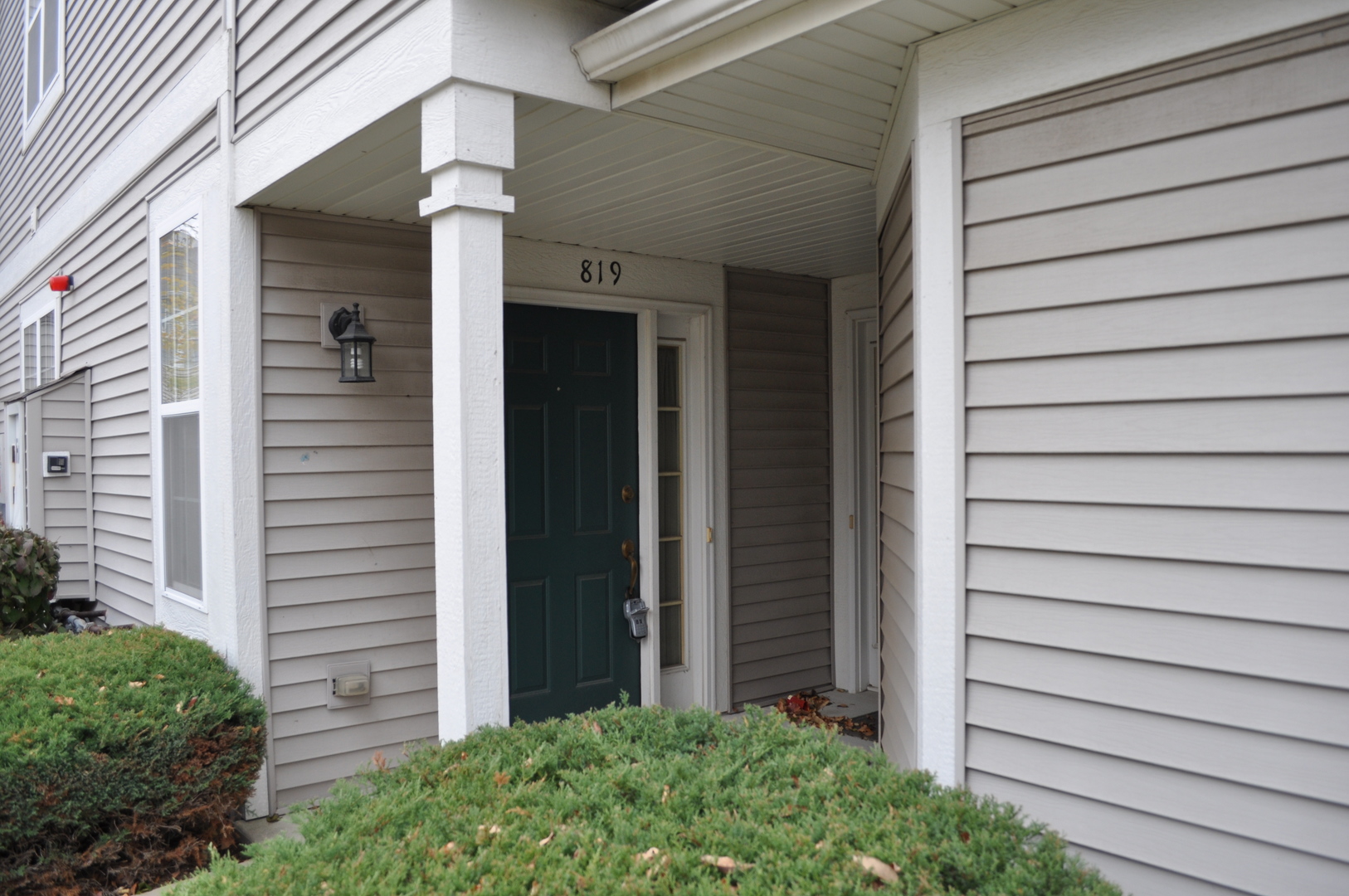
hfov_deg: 67.4
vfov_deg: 47.8
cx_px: 674
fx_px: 1011
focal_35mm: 27
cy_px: 448
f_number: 5.6
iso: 280
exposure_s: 1/125
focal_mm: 18
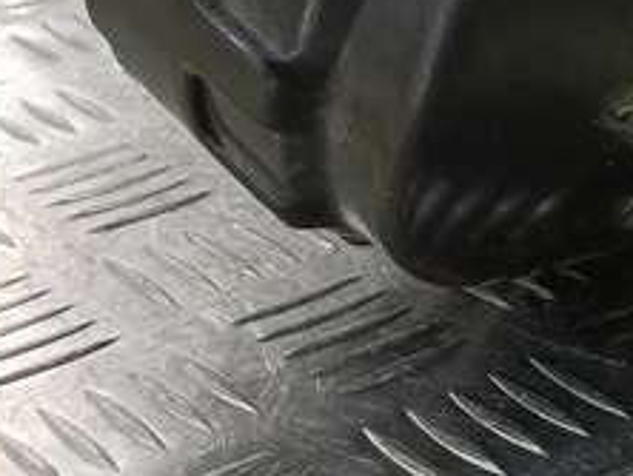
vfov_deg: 13.2
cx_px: 781
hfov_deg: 17.6
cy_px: -245
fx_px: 1940
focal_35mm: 106
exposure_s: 1/50
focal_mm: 4.11
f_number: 1.6
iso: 184
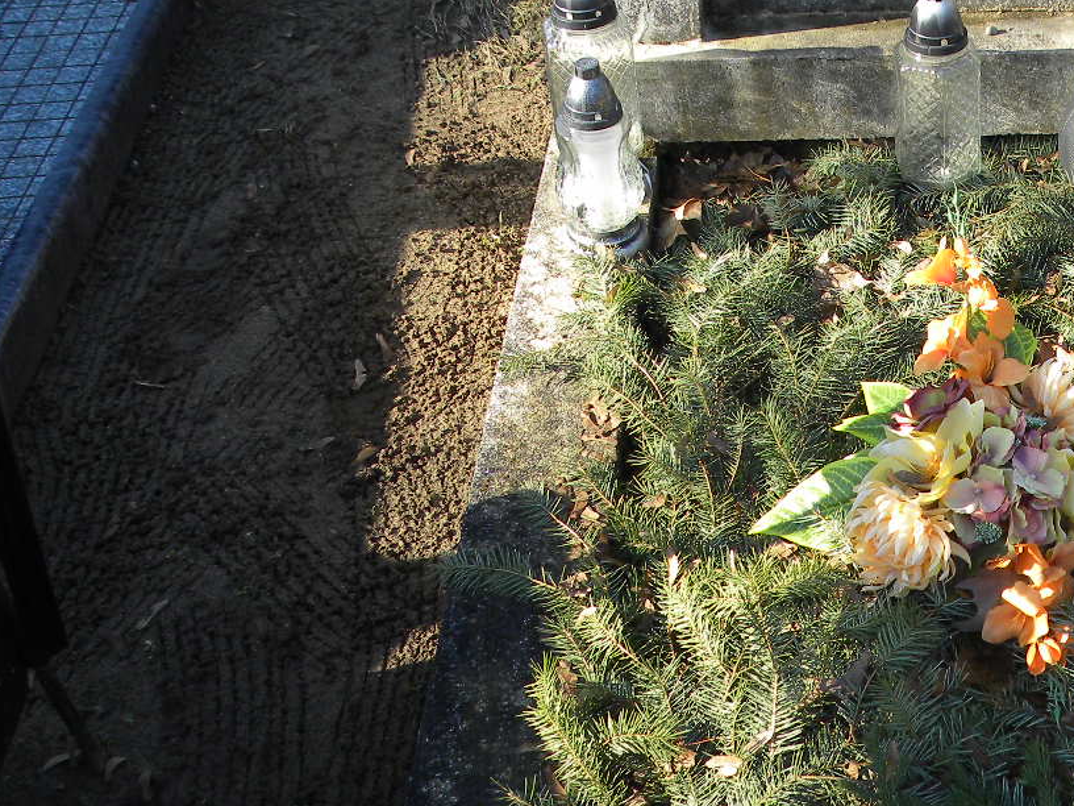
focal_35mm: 51
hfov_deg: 35.1
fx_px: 1582
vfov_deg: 27.7
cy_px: 101
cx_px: 983
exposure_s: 1/147
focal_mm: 4.6
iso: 64
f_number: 3.5
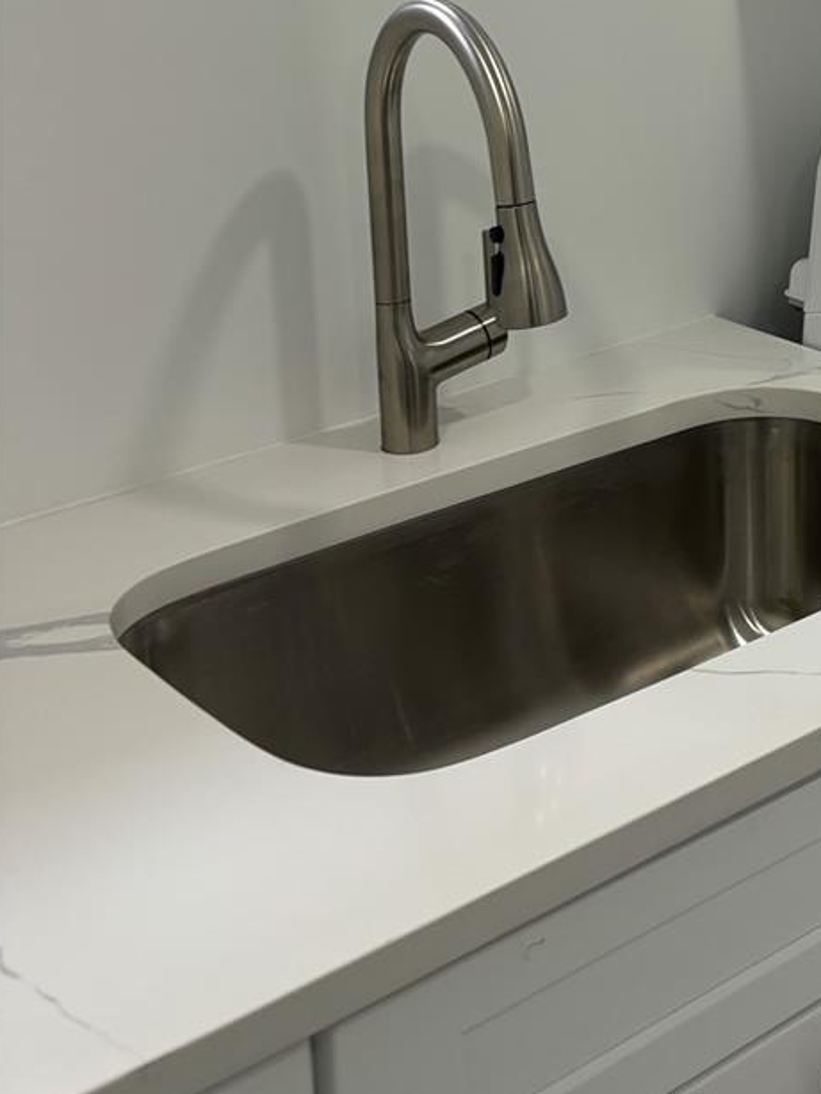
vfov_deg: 28.2
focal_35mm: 65
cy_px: 23
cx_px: 1017
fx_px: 2054
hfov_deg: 20.9
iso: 64
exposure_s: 1/120
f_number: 1.6
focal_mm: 5.96
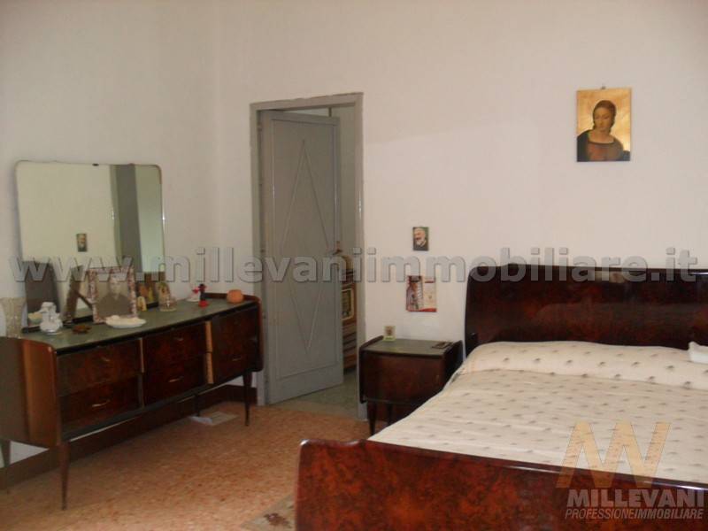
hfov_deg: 52.6
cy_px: 266
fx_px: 716
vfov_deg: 40.7
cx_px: 354
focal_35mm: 35
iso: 200
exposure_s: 1/45
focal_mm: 6.3
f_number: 3
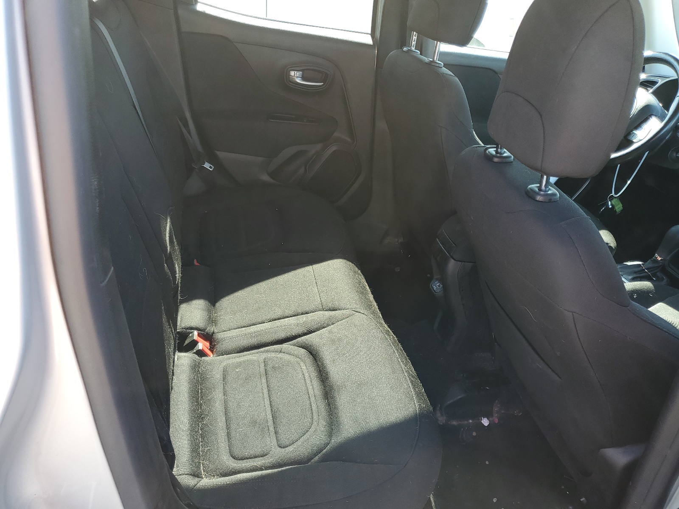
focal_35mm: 26
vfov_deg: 53.1
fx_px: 510
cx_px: 340
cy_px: 254
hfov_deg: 67.3
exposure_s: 1/112
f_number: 1.5
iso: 50
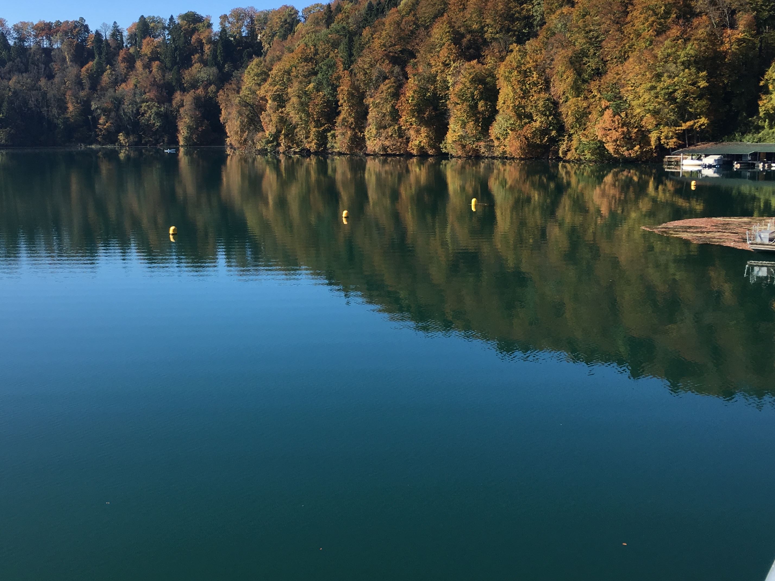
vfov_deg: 35.1
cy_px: 254
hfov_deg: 45.5
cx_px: 313
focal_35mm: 41
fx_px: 918
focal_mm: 4.15
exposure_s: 1/793
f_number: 2.2
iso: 25
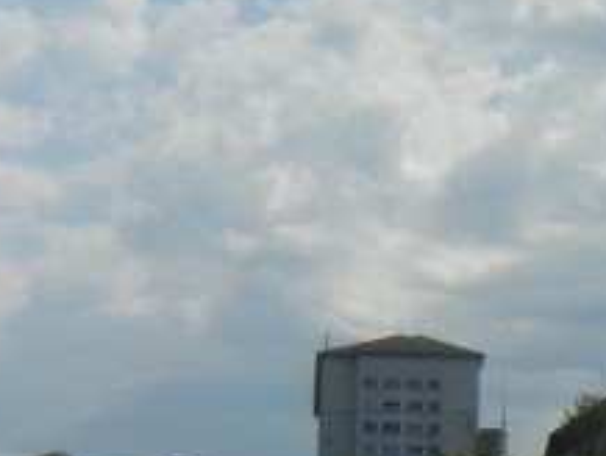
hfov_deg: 9.7
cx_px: 1379
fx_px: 3207
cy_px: 539
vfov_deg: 8.1
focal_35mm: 183
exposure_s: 1/857
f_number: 7.4
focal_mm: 7.1
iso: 160
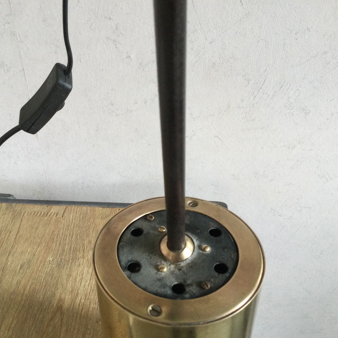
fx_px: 409
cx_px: 142
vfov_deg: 44.9
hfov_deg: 44.8
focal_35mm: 37
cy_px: 170
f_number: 2.4
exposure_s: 1/33
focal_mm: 3.3
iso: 40
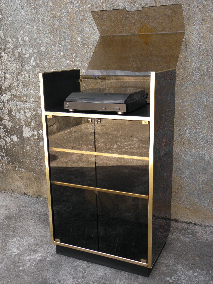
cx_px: 106
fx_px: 320
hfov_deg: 36.8
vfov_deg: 47.9
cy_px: 142
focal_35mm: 39
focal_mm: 7.1
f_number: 3.8
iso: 100
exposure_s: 1/80
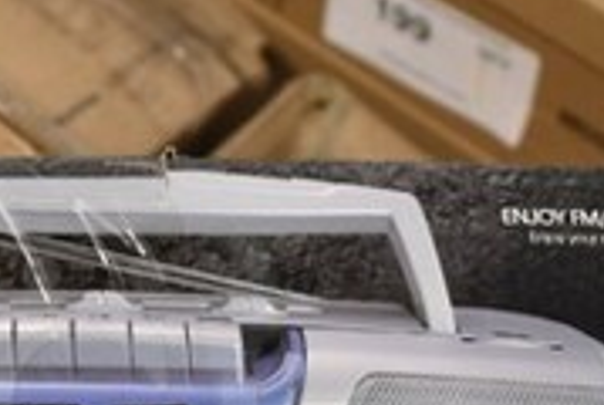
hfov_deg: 17.1
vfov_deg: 11.6
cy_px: 412
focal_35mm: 118
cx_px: 40
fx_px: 1978
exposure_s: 1/125
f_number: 3.8
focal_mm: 23
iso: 1250
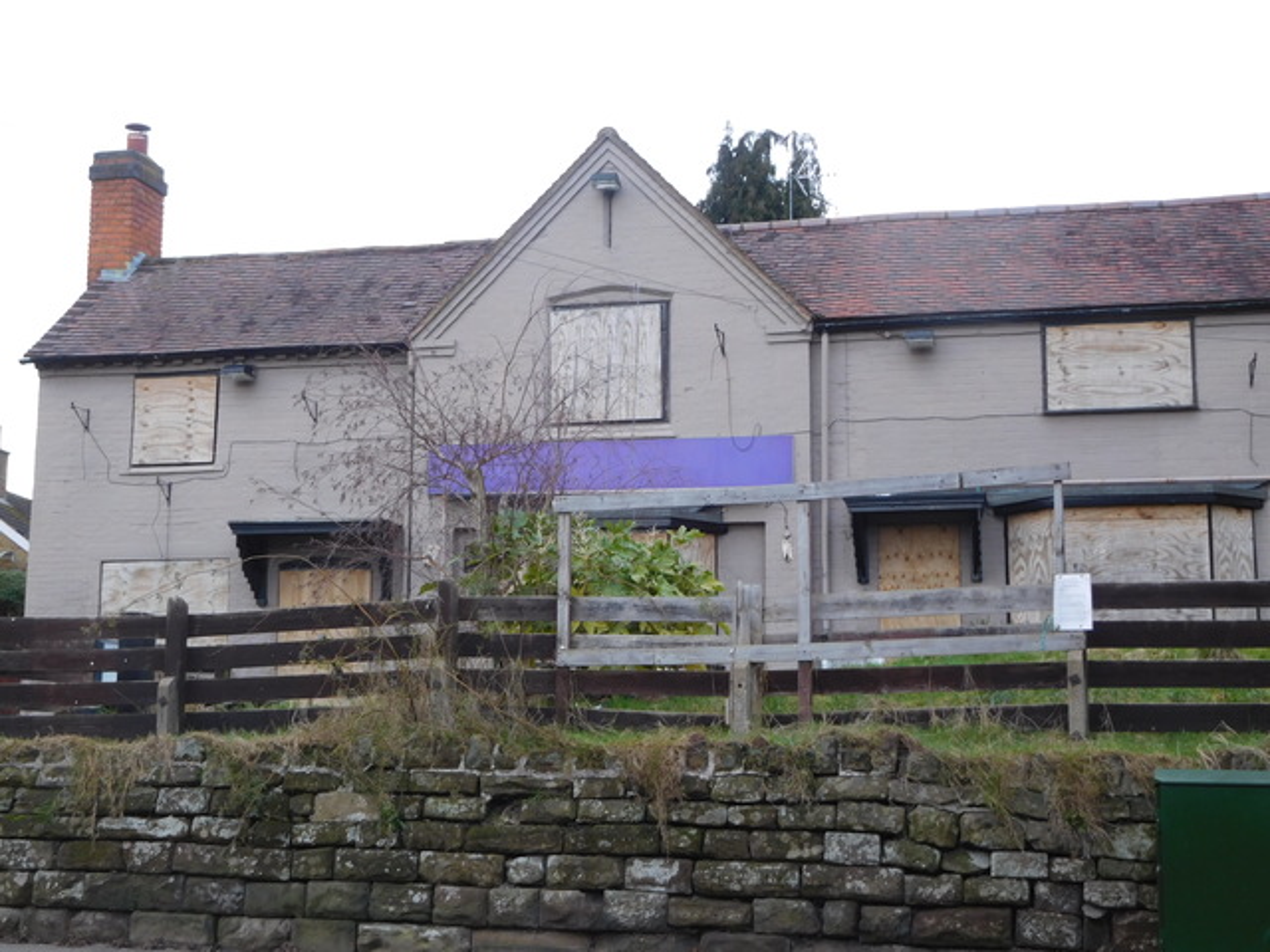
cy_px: 476
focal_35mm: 50
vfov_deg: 29.1
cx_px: 635
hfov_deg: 38.2
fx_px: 1834
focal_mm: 8.9
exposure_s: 1/60
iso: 125
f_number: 4.1
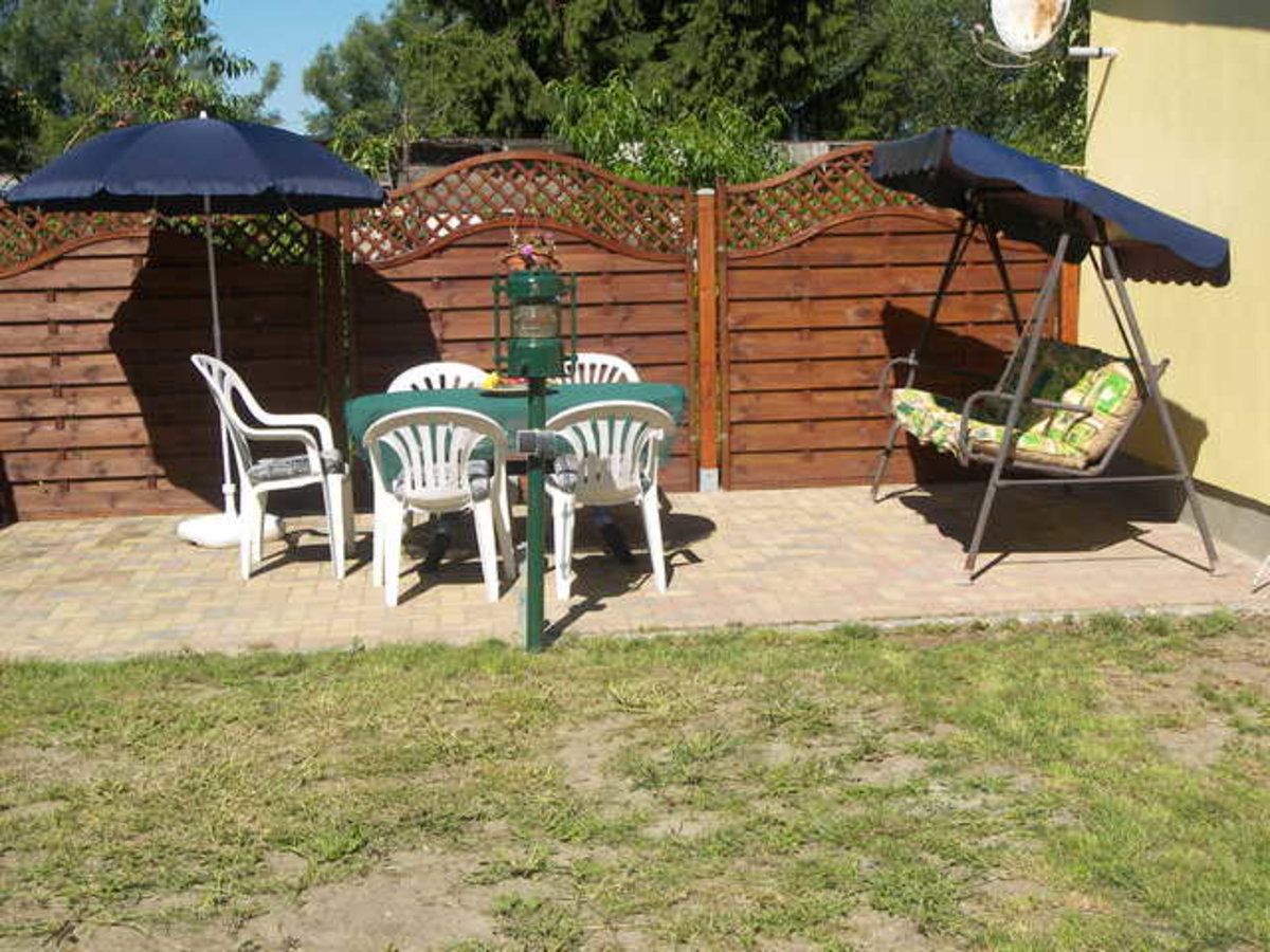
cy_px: 476
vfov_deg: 29.7
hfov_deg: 38.9
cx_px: 635
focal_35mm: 49
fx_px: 1798
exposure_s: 1/640
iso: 50
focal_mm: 10.4
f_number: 3.6
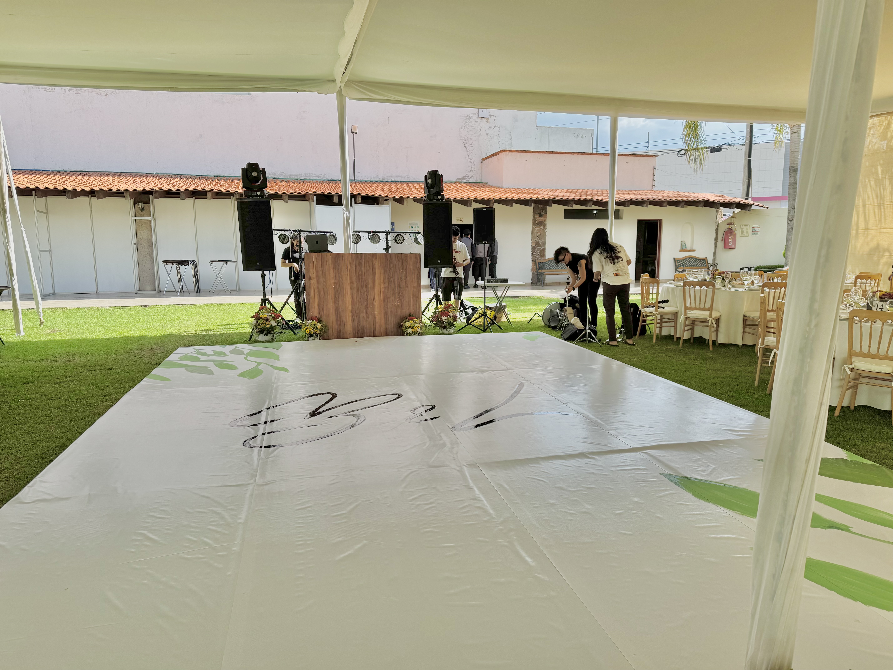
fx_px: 619
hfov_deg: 71.6
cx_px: 446
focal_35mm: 24
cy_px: 335
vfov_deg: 56.8
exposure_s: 1/1923
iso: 80
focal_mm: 6.76
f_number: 1.78
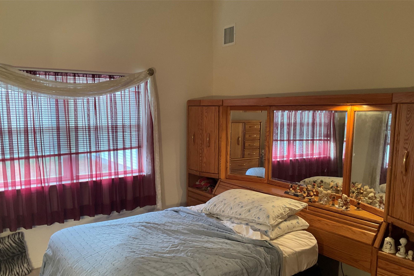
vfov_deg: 42.2
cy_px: 159
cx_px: 202
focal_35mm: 31
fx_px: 356
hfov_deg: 60.3
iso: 200
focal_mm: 3
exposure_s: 1/60
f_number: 1.8
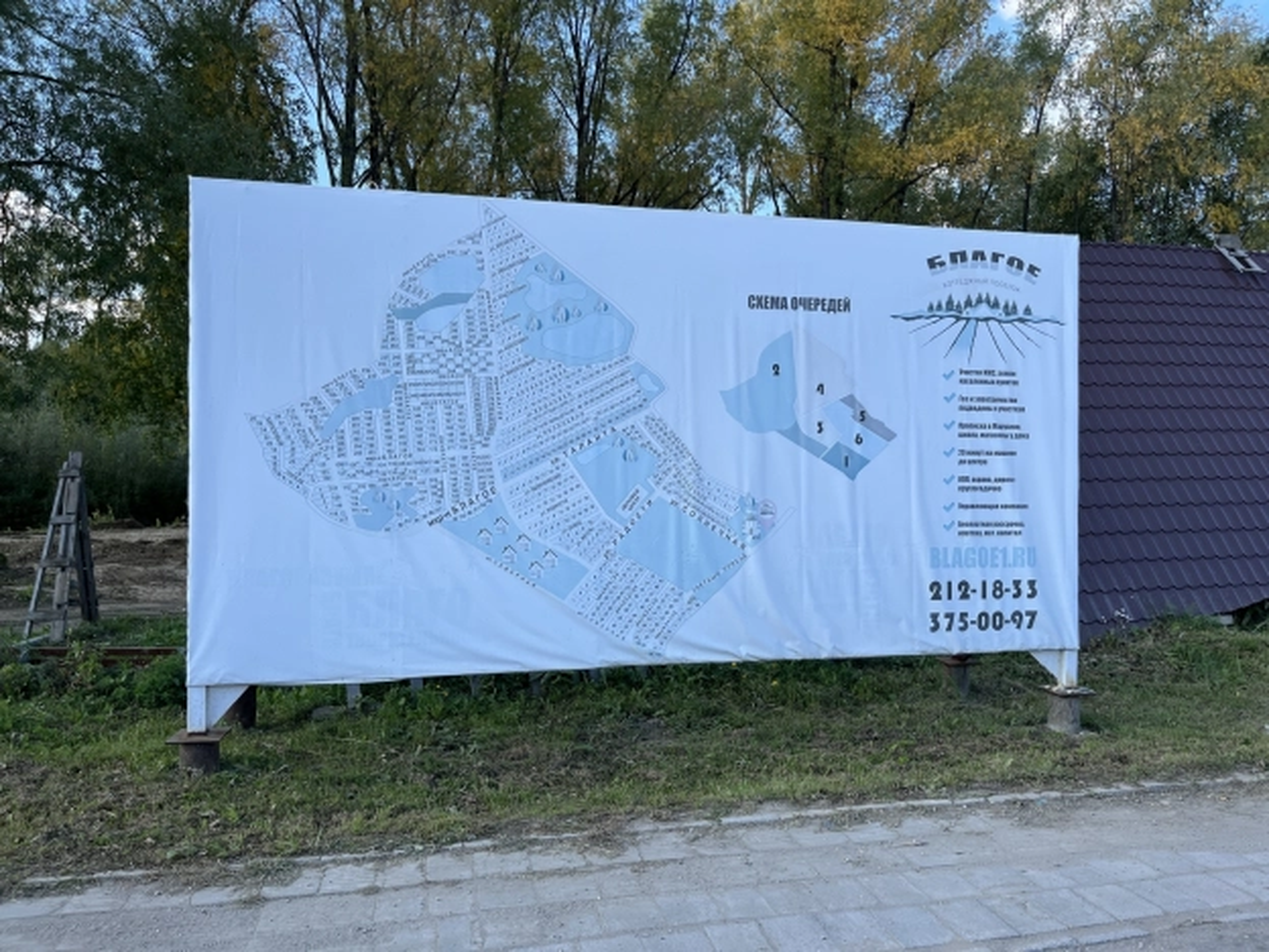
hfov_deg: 67.3
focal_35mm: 26
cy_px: 476
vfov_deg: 53.1
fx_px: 953
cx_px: 634
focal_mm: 5.1
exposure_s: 1/1339
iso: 50
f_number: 1.6
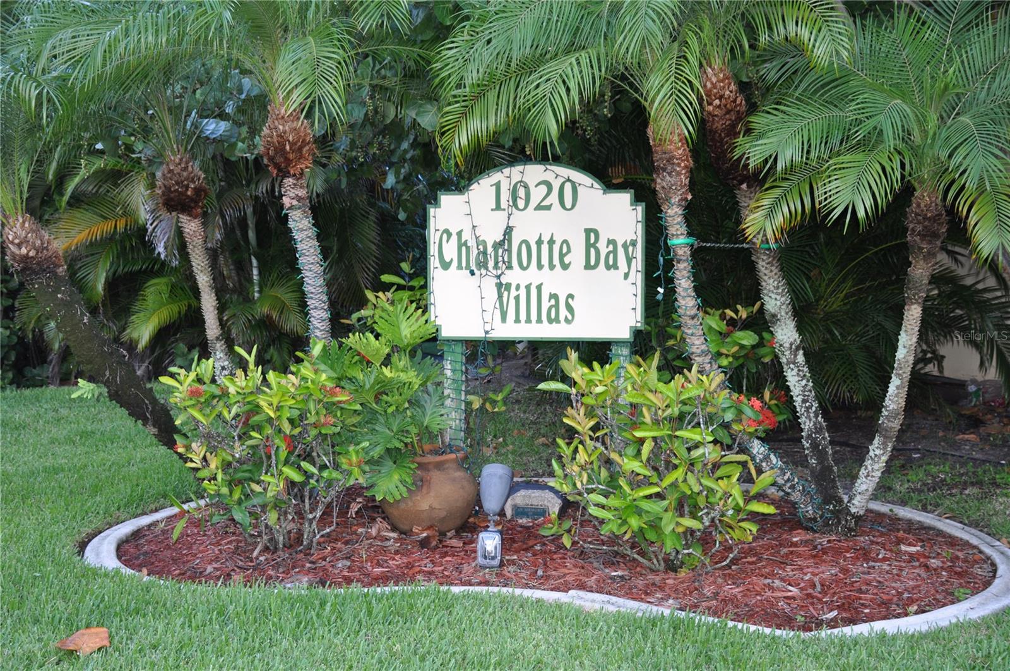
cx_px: 505
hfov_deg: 38.9
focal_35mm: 51
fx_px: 1429
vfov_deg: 26.4
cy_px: 336
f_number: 4.2
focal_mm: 34
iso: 400
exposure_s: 1/125
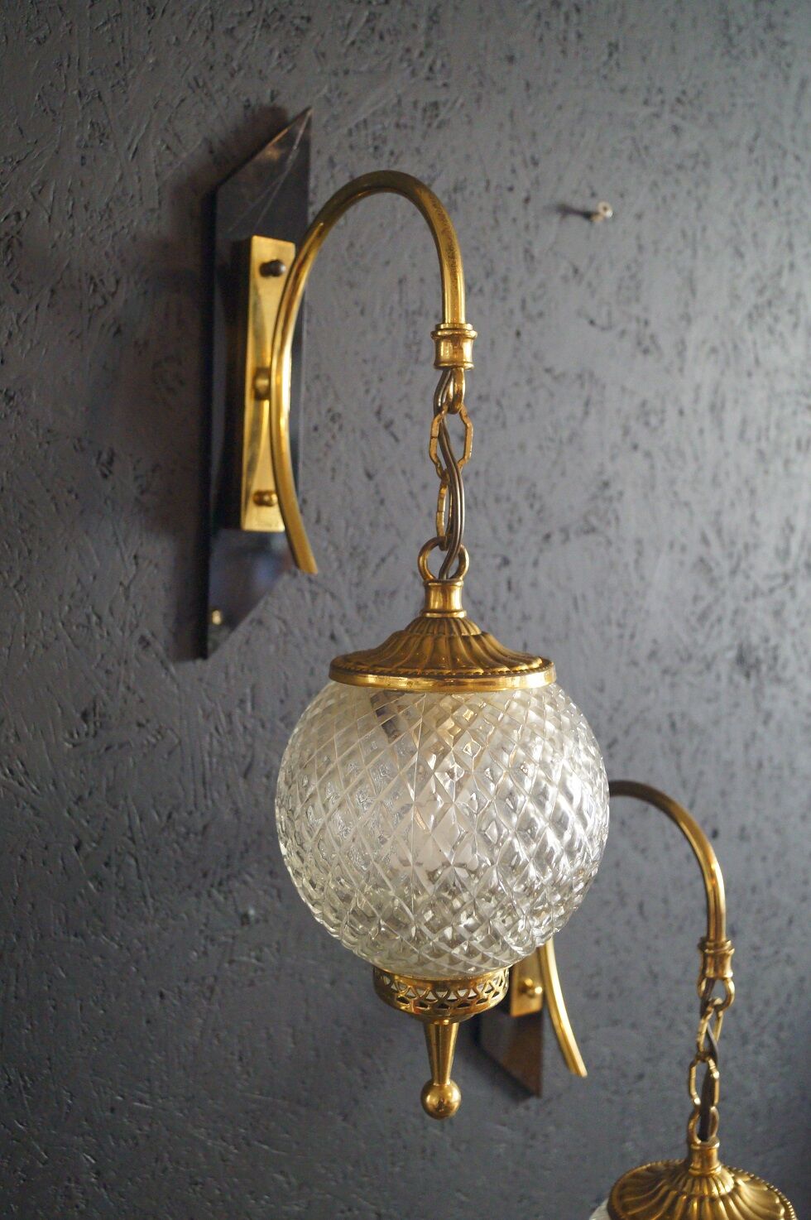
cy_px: 610
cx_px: 406
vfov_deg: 53.2
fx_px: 1219
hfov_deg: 36.8
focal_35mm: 36
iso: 2000
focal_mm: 24
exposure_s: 1/60
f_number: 4
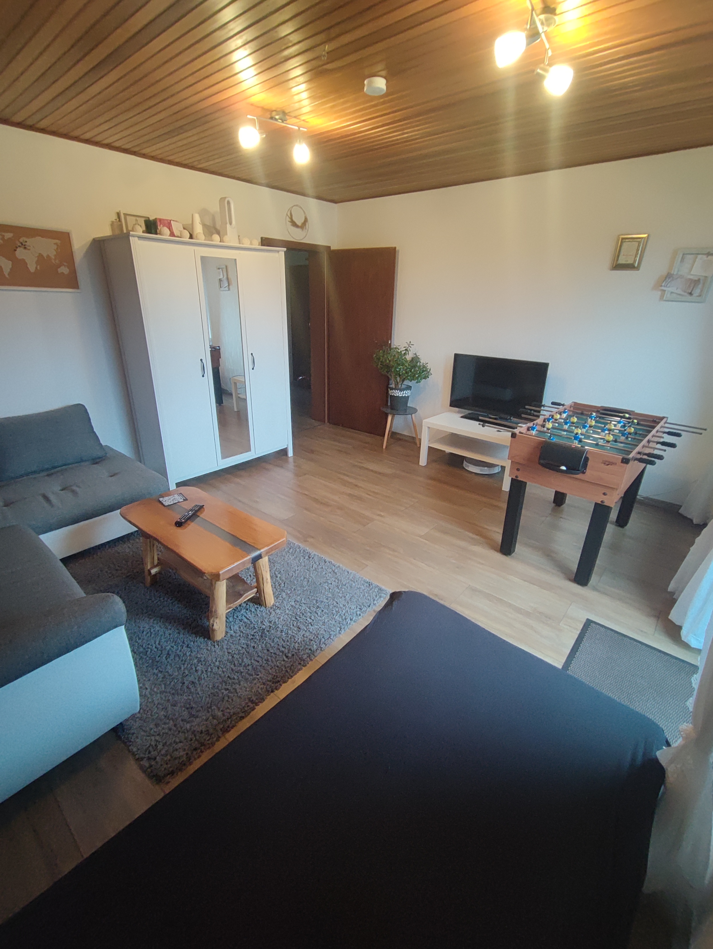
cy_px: 474
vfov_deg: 98.1
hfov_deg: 81.8
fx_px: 412
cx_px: 356
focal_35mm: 15
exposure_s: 1/33
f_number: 2.2
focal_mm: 1.66
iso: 405
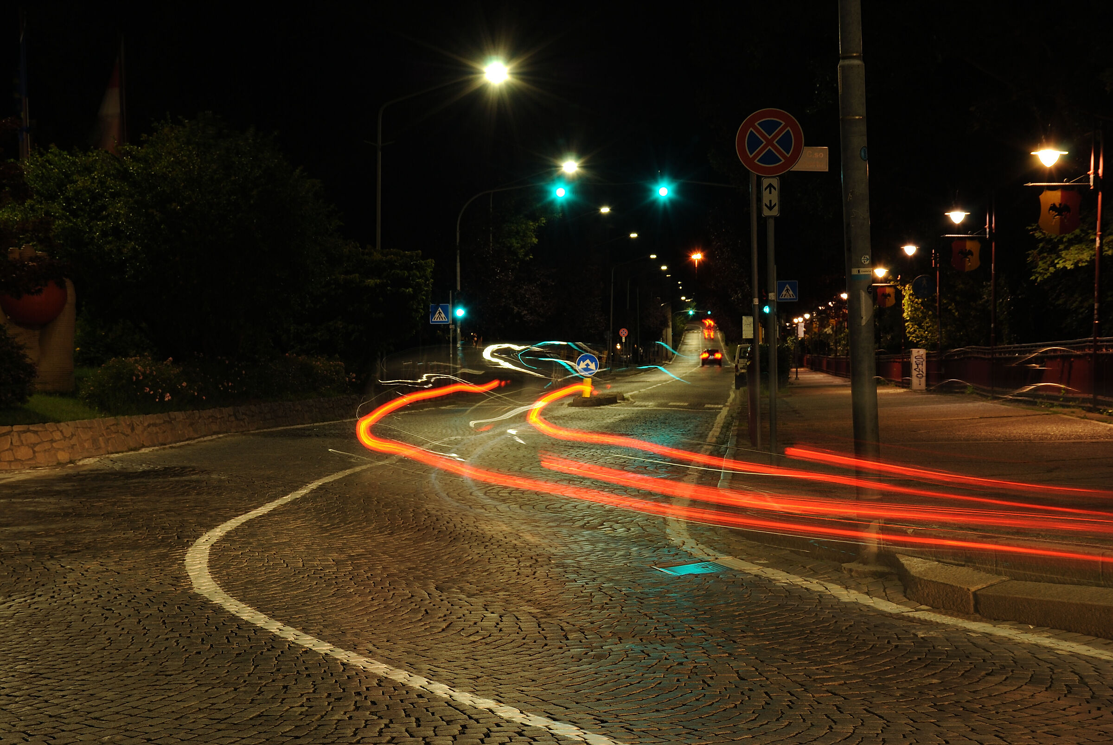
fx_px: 2229
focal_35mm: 72
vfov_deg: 19.0
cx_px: 556
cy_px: 372
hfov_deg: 28.0
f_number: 10
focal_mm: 48
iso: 100
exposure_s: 4
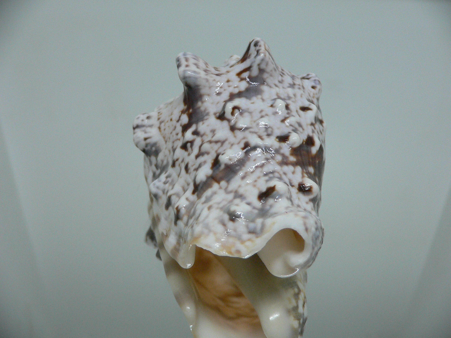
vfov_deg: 40.7
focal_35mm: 35
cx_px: 226
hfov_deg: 52.6
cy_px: 169
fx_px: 456
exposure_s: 1/60
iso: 200
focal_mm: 4.6
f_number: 2.8
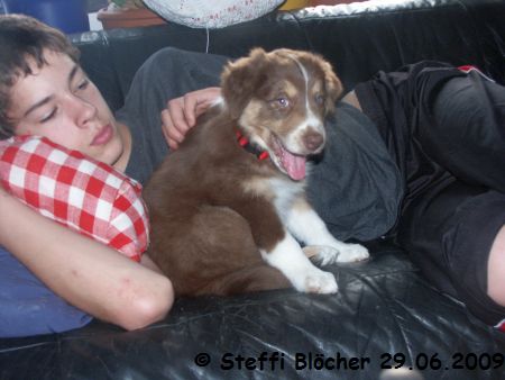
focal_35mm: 44
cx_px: 252
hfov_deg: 42.9
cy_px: 190
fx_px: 642
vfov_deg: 32.9
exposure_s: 1/45
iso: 200
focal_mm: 11.39
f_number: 3.5
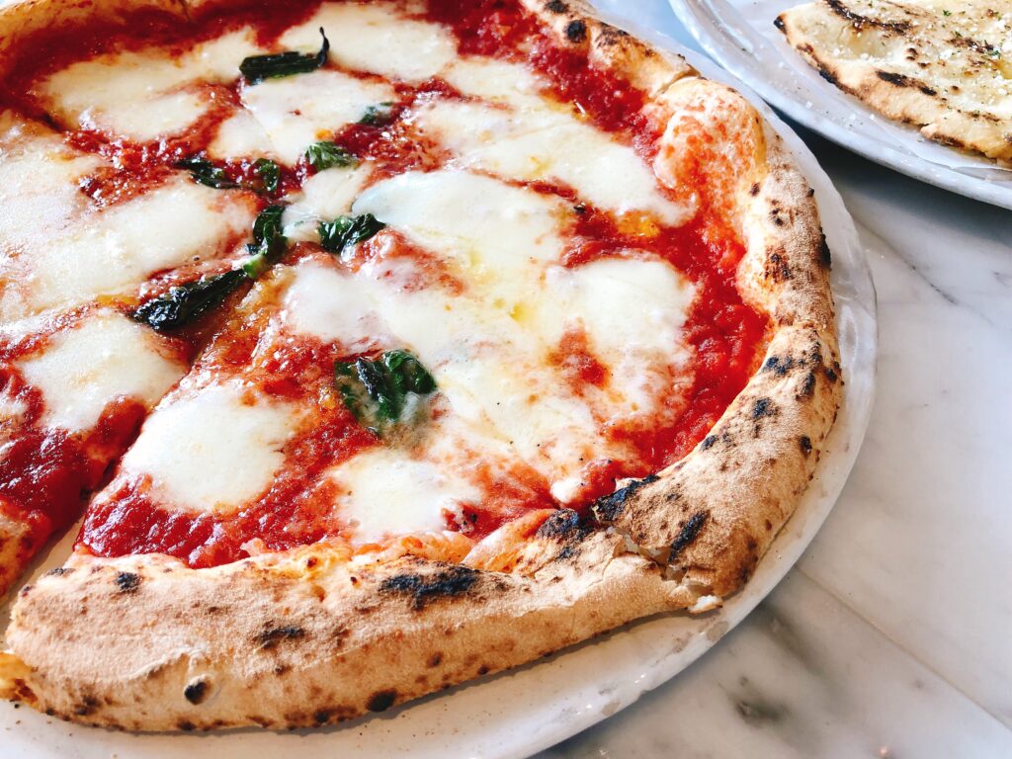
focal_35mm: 28
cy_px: 380
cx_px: 506
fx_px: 819
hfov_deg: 63.4
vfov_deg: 49.7
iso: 25
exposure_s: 1/33
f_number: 1.8
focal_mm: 3.99
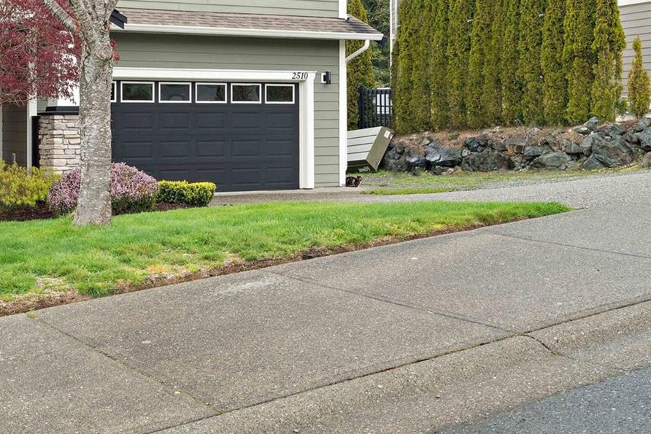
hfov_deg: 36.3
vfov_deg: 25.4
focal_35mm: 52
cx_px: 93
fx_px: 940
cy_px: 71
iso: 320
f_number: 10
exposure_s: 1/8
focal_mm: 29
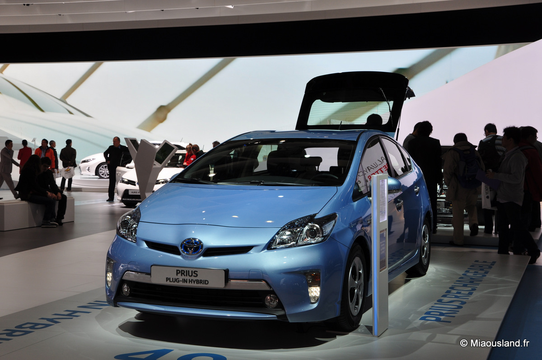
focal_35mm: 51
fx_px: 767
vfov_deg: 26.4
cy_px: 180
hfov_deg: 38.9
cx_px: 271
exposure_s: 1/100
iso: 200
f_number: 9
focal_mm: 34
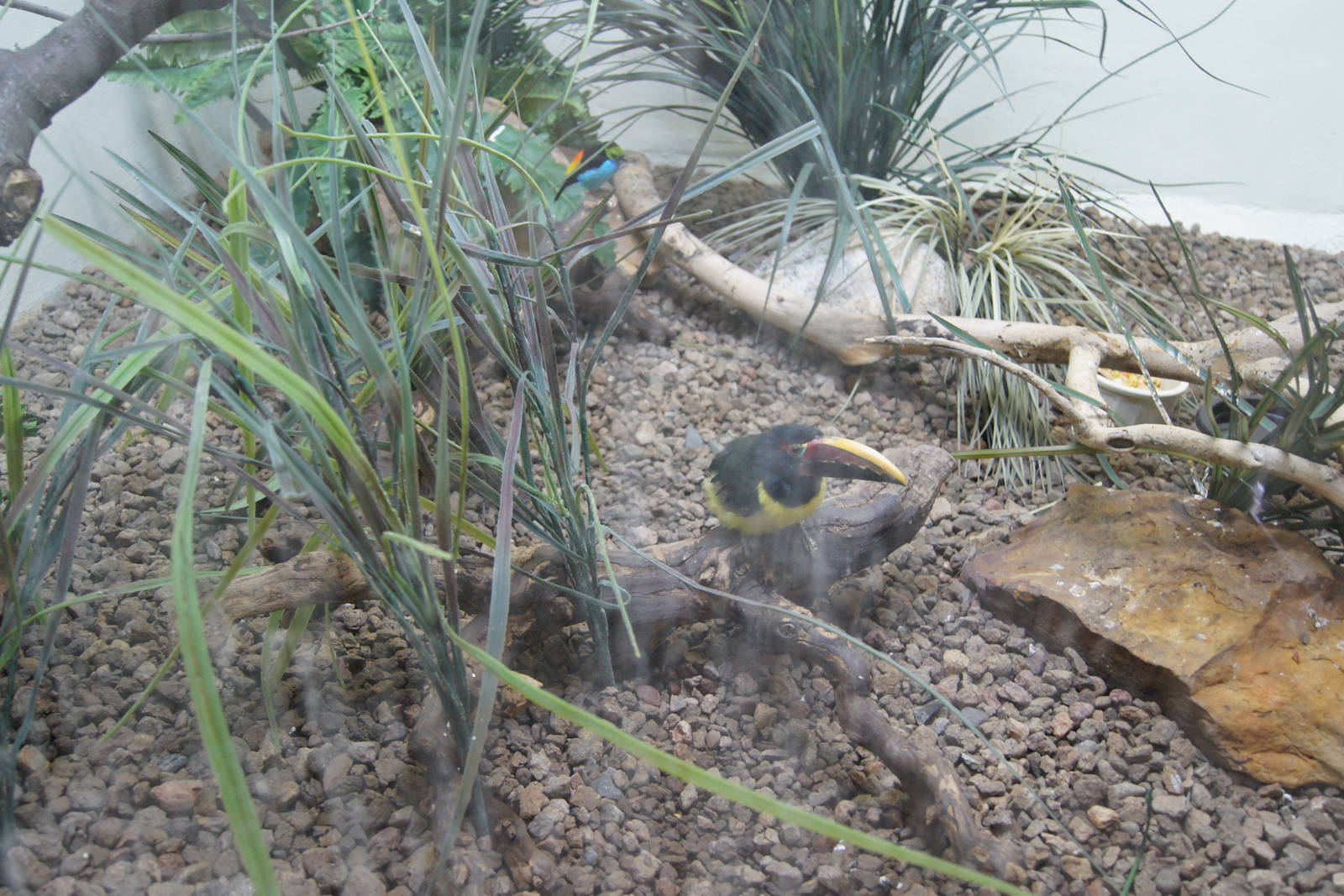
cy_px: 448
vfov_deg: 40.0
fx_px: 1232
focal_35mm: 33
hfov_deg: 57.2
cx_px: 672
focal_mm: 22
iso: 1600
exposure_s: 1/40
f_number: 4
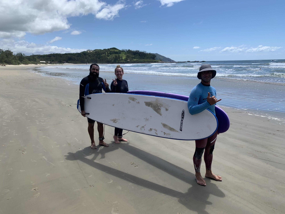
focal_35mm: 26
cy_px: 107
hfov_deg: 67.3
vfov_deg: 53.1
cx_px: 142
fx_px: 214
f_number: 1.8
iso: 25
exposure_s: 1/3289
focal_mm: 4.25
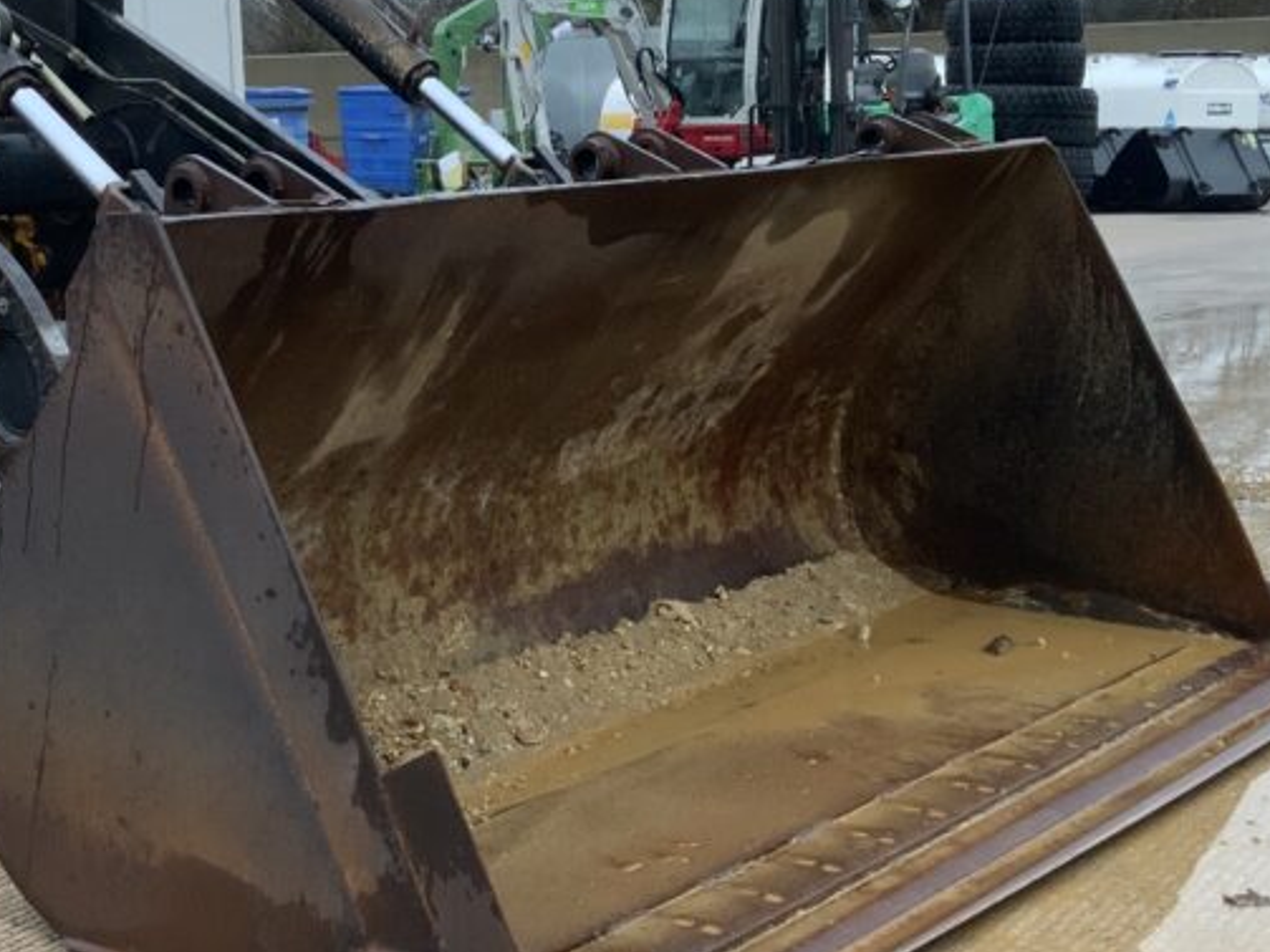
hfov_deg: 32.5
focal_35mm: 59
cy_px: 447
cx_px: 449
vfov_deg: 24.8
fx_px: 2164
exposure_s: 1/60
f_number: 1.8
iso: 80
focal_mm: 3
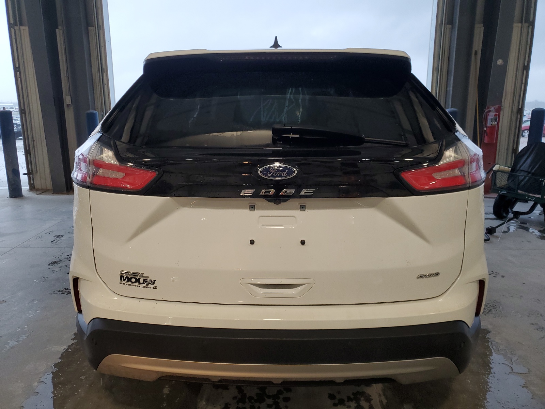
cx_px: 272
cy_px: 204
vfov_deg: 53.1
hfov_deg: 67.3
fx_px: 409
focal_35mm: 26
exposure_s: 1/60.2
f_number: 1.5
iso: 57
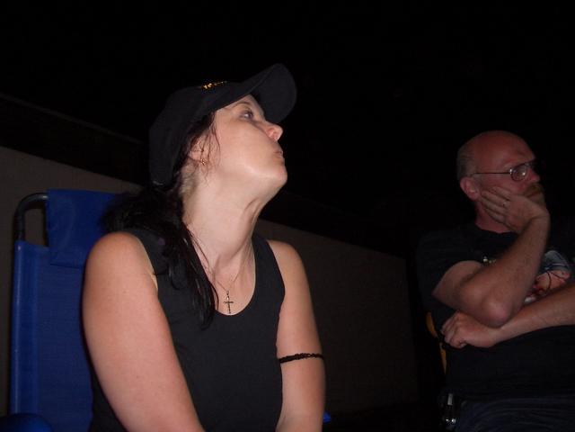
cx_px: 288
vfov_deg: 40.7
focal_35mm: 35
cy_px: 216
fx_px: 581
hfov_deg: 52.6
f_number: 2.6
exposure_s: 1/40
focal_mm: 5.8
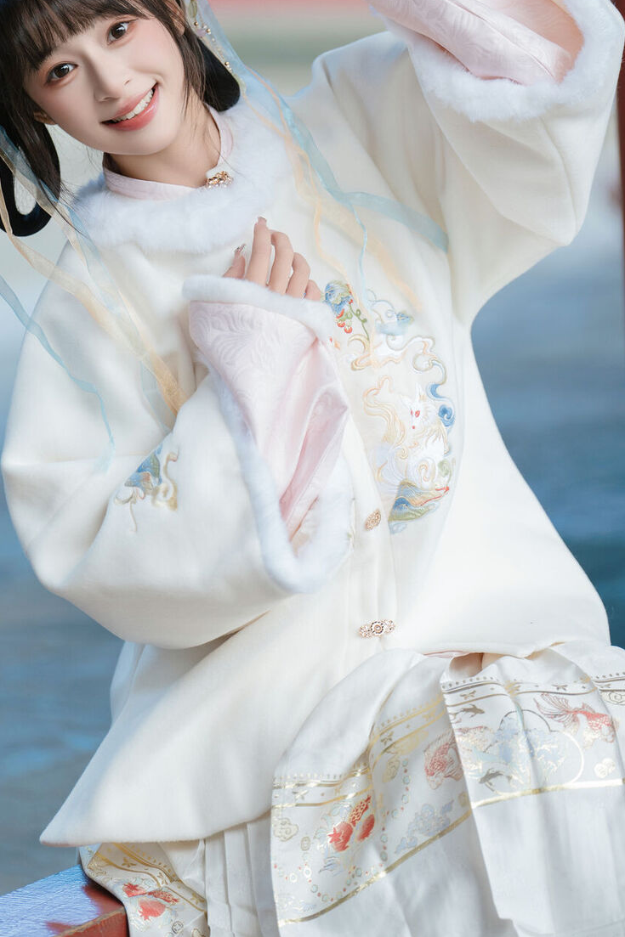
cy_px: 296
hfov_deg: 6.0
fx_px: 5913
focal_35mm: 227
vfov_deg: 9.1
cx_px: 236
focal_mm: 159
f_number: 2.8
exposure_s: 1/400
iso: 640
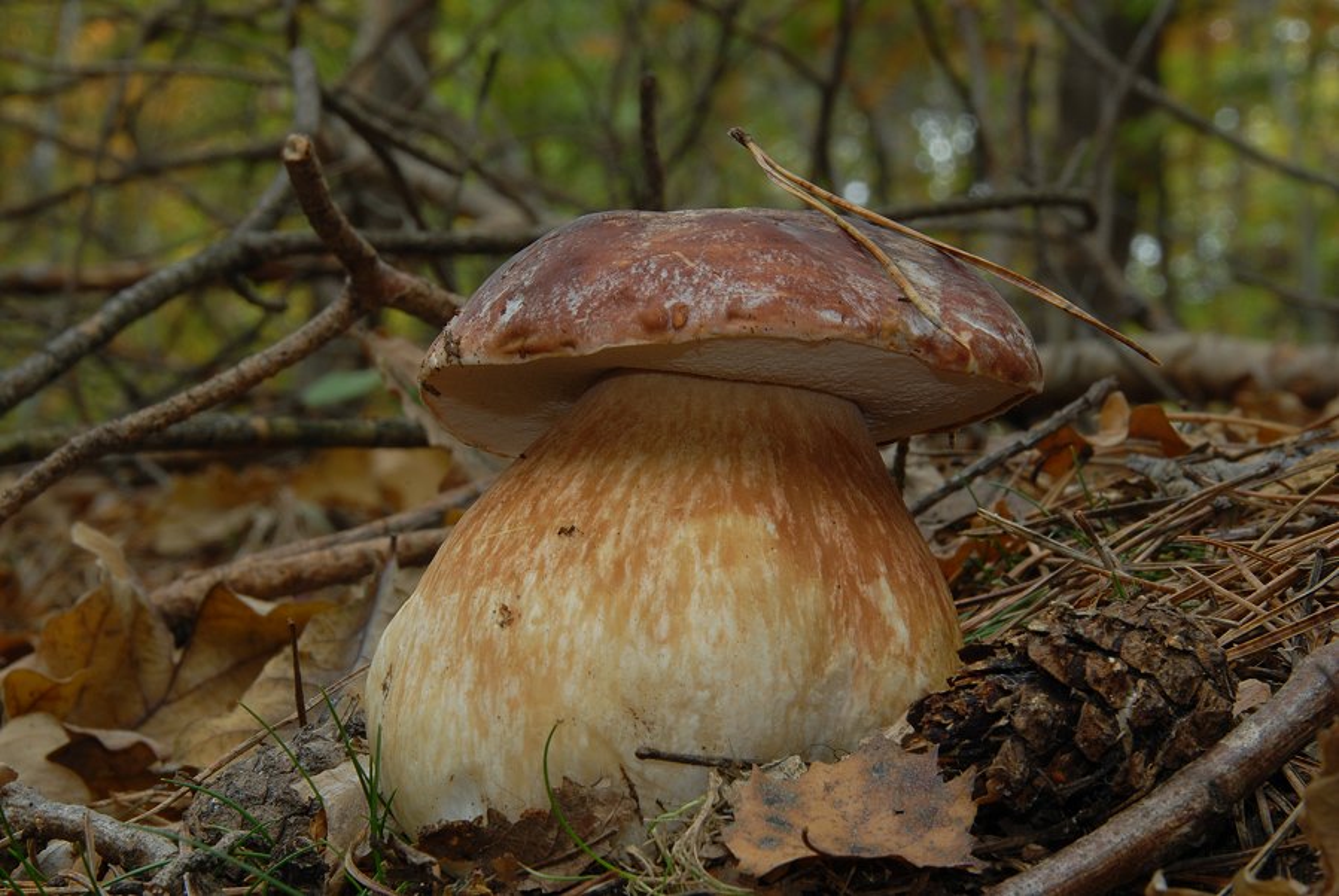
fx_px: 5866
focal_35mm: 158
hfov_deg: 13.0
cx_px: 670
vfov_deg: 8.7
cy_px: 448
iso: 100
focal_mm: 105
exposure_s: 5
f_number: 32
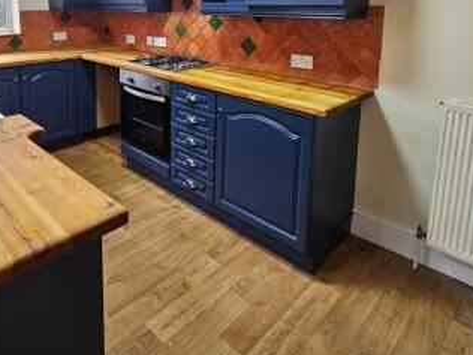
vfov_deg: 51.7
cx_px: 162
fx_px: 328
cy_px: 52
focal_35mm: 24
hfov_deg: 69.8
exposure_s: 1/70.8
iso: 250
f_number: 2.2
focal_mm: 2.2
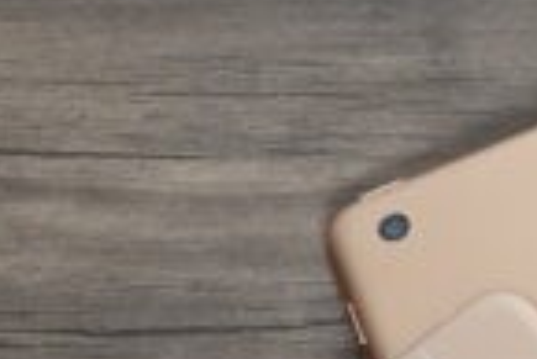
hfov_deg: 6.3
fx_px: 4524
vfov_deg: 4.4
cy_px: 968
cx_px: 1522
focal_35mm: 303
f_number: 4
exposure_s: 1/50
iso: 320
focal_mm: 15.9
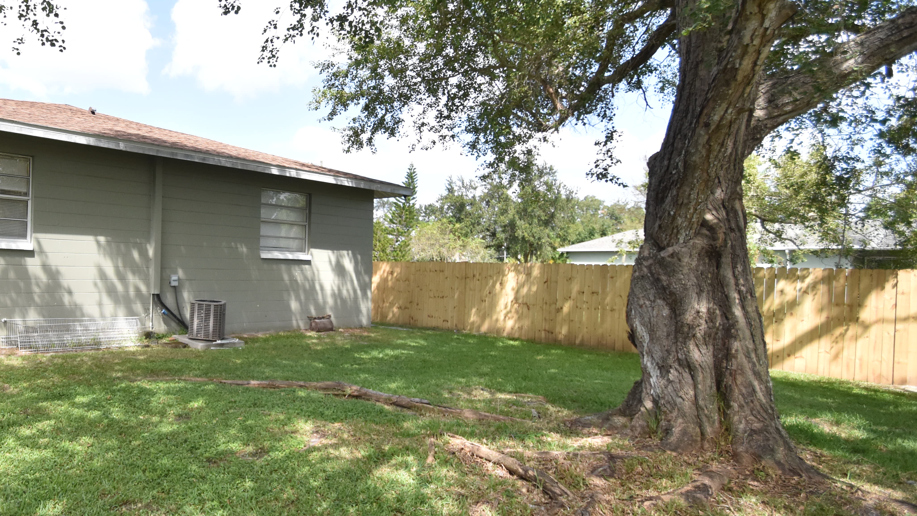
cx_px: 252
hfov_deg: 74.2
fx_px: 559
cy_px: 263
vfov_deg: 49.5
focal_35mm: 23
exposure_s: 1/3000
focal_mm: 10
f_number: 3.5
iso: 800
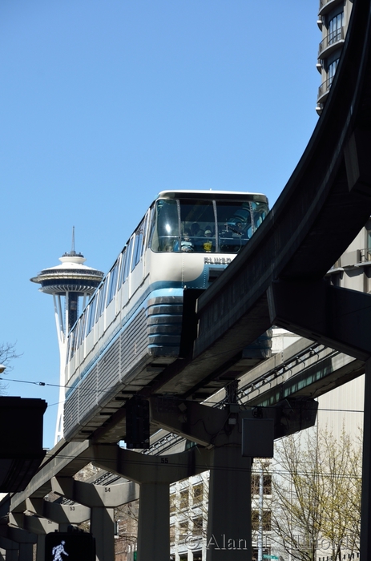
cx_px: 186
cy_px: 280
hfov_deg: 8.7
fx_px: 2448
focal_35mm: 158
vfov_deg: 13.1
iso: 160
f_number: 8
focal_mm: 105
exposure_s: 1/400
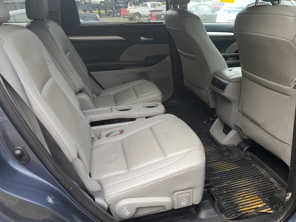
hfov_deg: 63.4
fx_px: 239
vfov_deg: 49.7
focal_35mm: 28
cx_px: 154
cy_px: 111
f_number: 1.5
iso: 50
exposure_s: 1/217
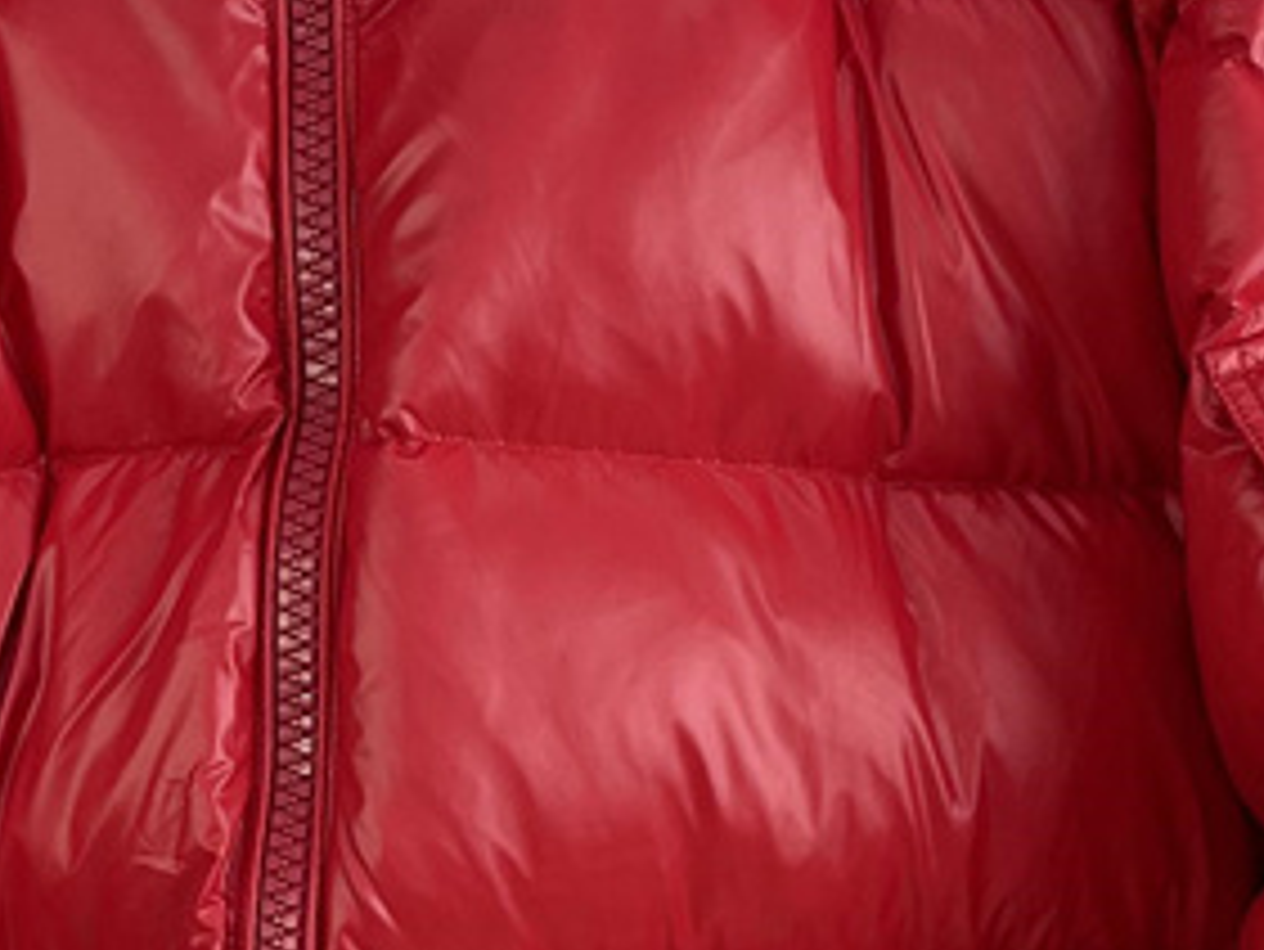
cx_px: 292
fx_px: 4055
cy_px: 923
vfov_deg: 13.2
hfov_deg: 17.6
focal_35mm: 111
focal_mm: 4.2
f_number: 1.6
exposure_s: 1/100
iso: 50
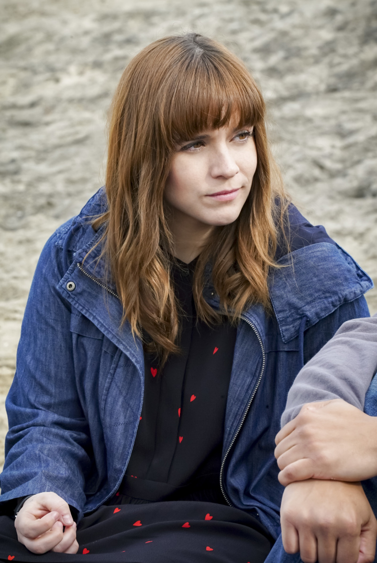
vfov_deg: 10.3
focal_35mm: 200
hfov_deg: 6.9
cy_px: 282
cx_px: 188
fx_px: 3136
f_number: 18
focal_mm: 200
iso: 1000
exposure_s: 1/200
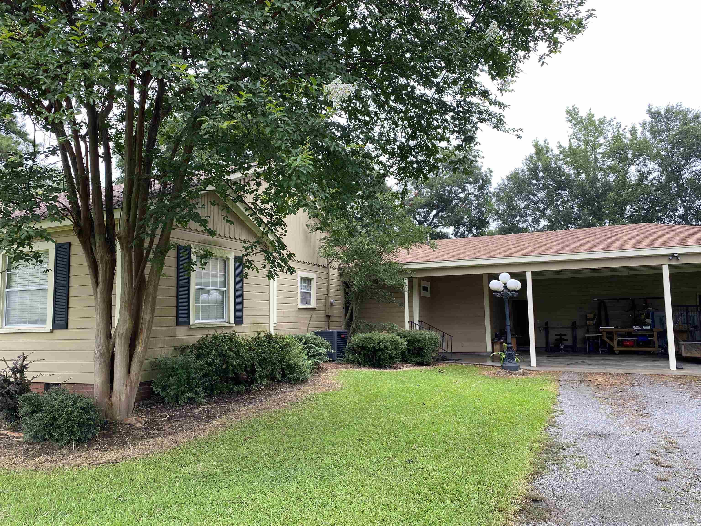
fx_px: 527
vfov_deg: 53.1
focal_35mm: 26
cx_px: 350
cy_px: 263
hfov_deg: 67.3
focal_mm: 4.25
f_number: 1.8
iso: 32
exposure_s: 1/142
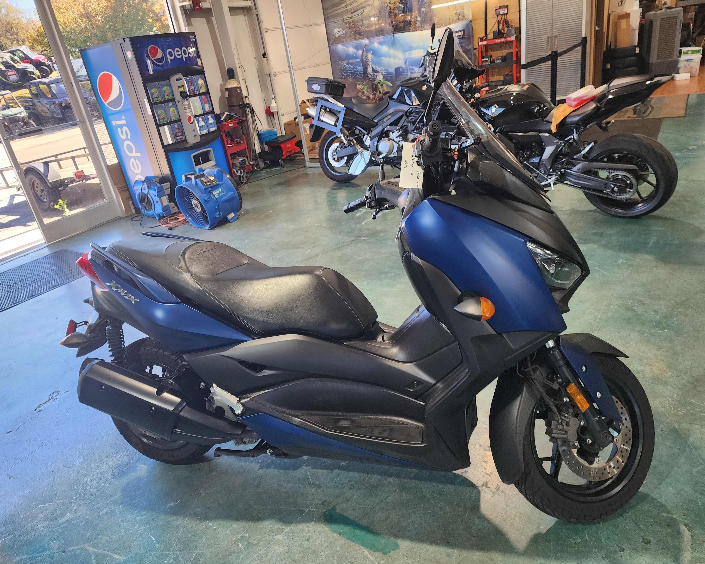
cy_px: 282
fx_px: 501
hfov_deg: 70.3
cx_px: 361
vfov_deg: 58.8
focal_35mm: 24
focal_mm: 6.4
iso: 160
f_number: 1.8
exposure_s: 1/180
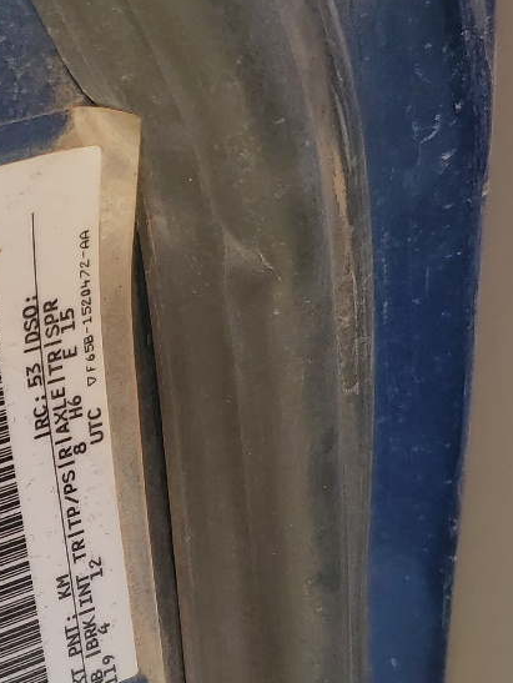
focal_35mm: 76
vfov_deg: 25.2
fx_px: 1500
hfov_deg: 18.8
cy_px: 544
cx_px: -17
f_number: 1.5
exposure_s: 1/769
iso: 50
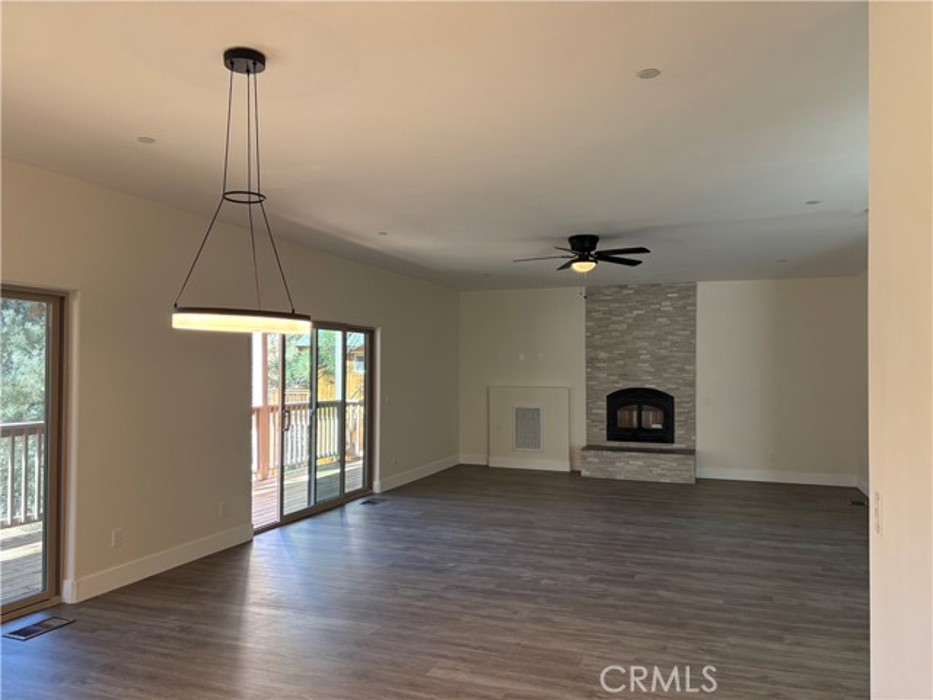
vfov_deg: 53.1
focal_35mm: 26
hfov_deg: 67.3
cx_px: 466
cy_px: 350
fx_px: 701
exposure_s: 1/120
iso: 200
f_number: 1.6
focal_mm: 5.96
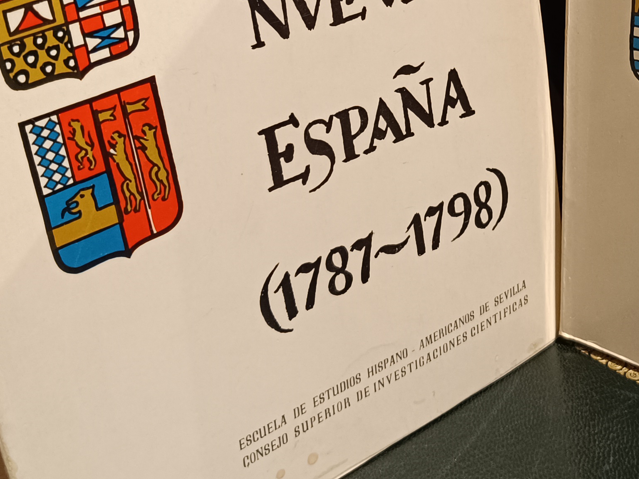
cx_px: 512
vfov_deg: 22.3
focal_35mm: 64
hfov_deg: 29.6
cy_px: 37
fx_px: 1181
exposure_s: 1/33.3
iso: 686
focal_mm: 5.59
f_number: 1.88
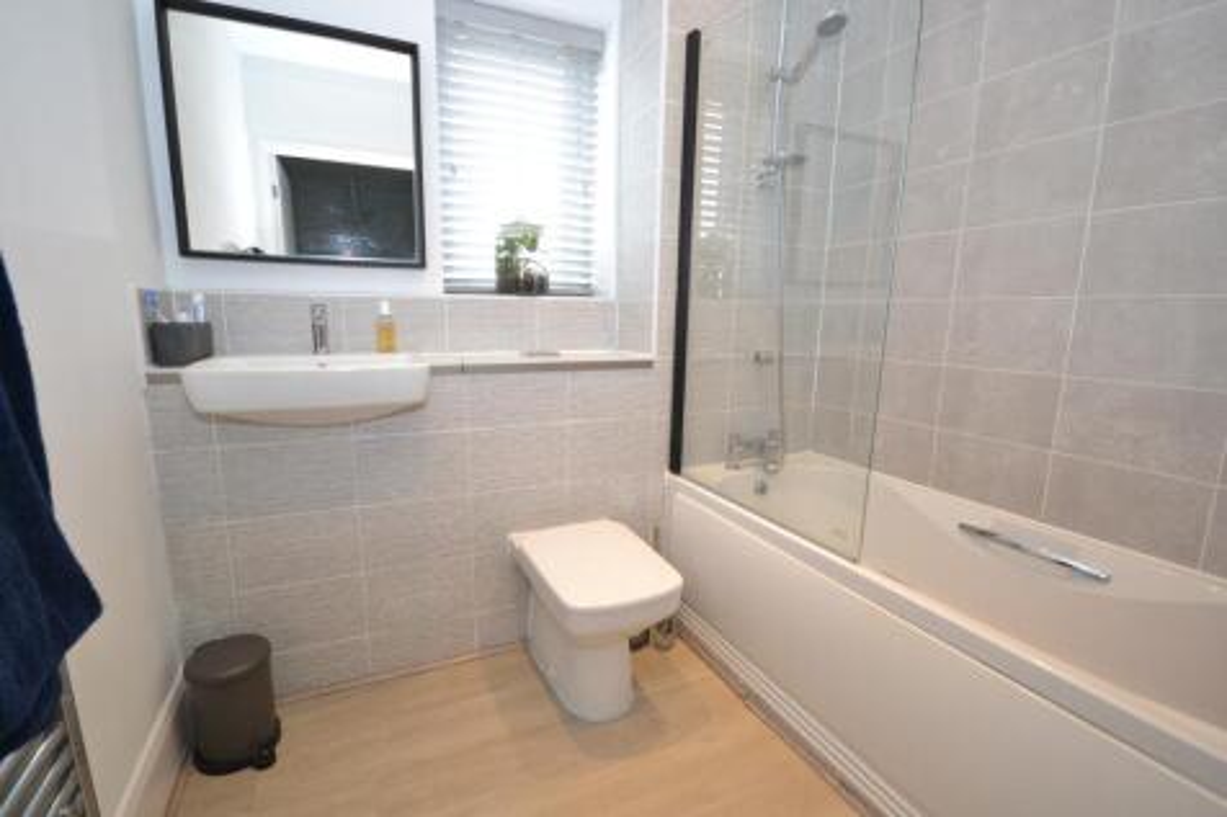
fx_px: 511
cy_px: 408
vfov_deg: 77.3
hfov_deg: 100.4
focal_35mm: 15
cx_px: 614
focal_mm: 10
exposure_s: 1/60
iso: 720
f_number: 4
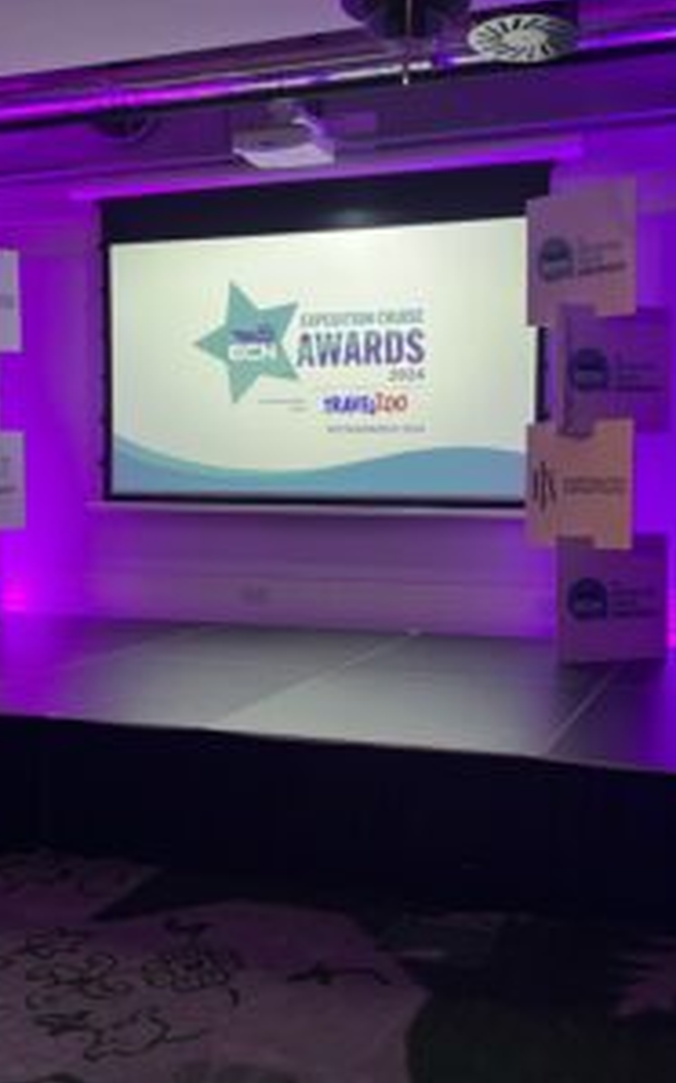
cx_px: 403
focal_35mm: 37
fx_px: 1092
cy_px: 542
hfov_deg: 34.3
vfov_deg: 52.8
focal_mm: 5.7
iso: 100
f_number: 1.5
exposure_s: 1/60
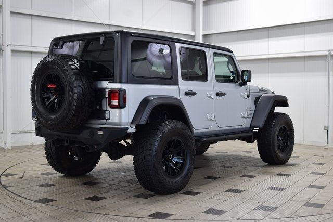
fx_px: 444
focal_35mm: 48
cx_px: 166
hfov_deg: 41.1
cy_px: 111
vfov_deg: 28.1
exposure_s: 1/15
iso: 400
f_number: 6.3
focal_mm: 32
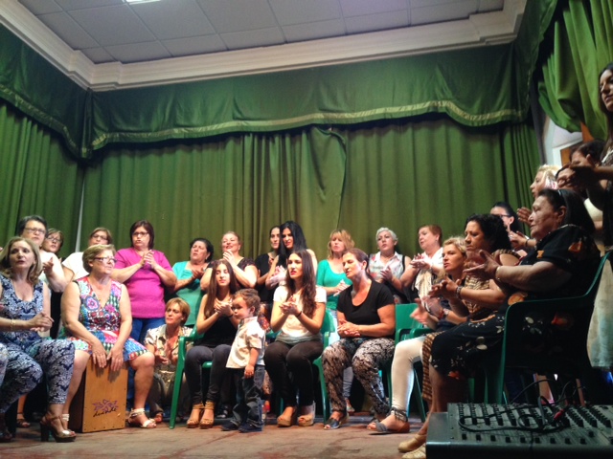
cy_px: 230
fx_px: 584
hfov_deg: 55.4
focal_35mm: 33
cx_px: 306
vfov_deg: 42.9
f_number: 2.4
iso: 200
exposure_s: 1/20
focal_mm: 4.12
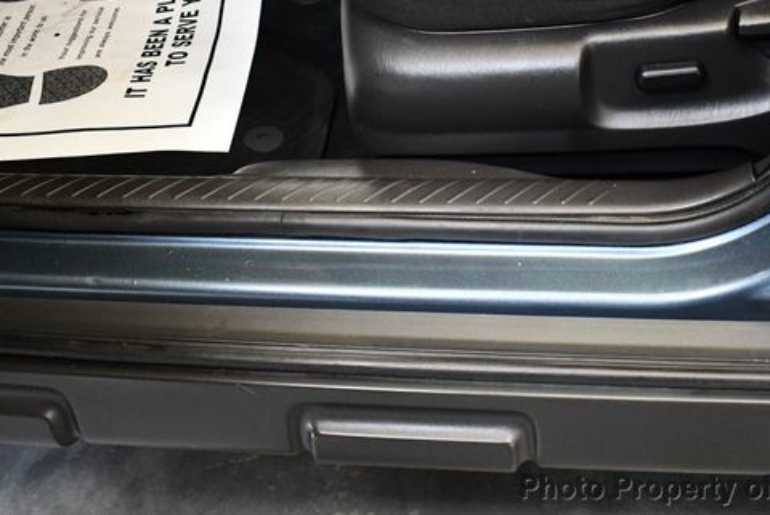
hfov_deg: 40.7
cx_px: 500
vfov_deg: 28.0
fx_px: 1028
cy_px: 175
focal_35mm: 48
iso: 2500
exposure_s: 1/125
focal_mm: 18
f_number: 3.5
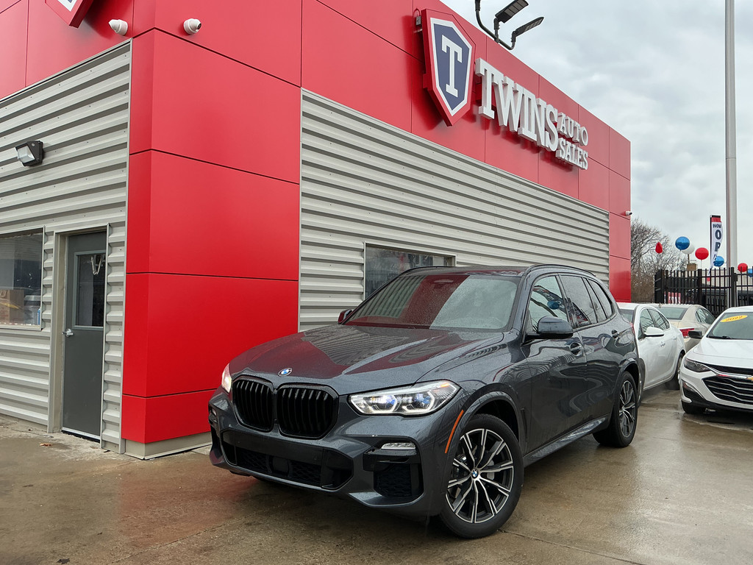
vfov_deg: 48.2
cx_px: 376
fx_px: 631
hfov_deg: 61.7
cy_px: 282
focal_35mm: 29
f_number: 1.8
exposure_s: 1/120
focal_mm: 3
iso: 32
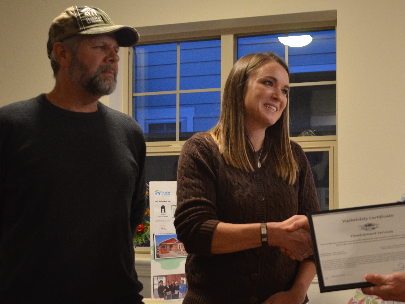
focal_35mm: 55
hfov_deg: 34.5
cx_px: 276
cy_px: 202
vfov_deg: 26.4
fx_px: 644
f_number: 3.8
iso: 800
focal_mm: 22
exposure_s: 1/30
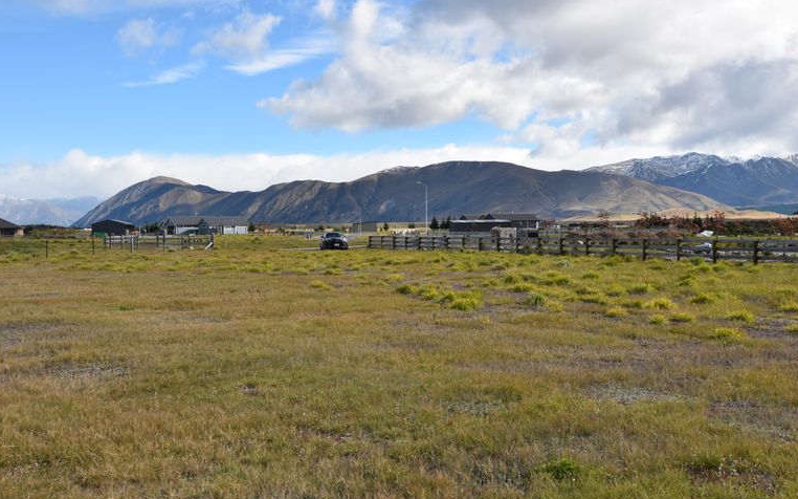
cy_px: 244
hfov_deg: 52.8
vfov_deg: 34.4
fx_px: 805
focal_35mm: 37
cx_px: 398
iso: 100
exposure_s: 1/200
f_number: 11
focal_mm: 24
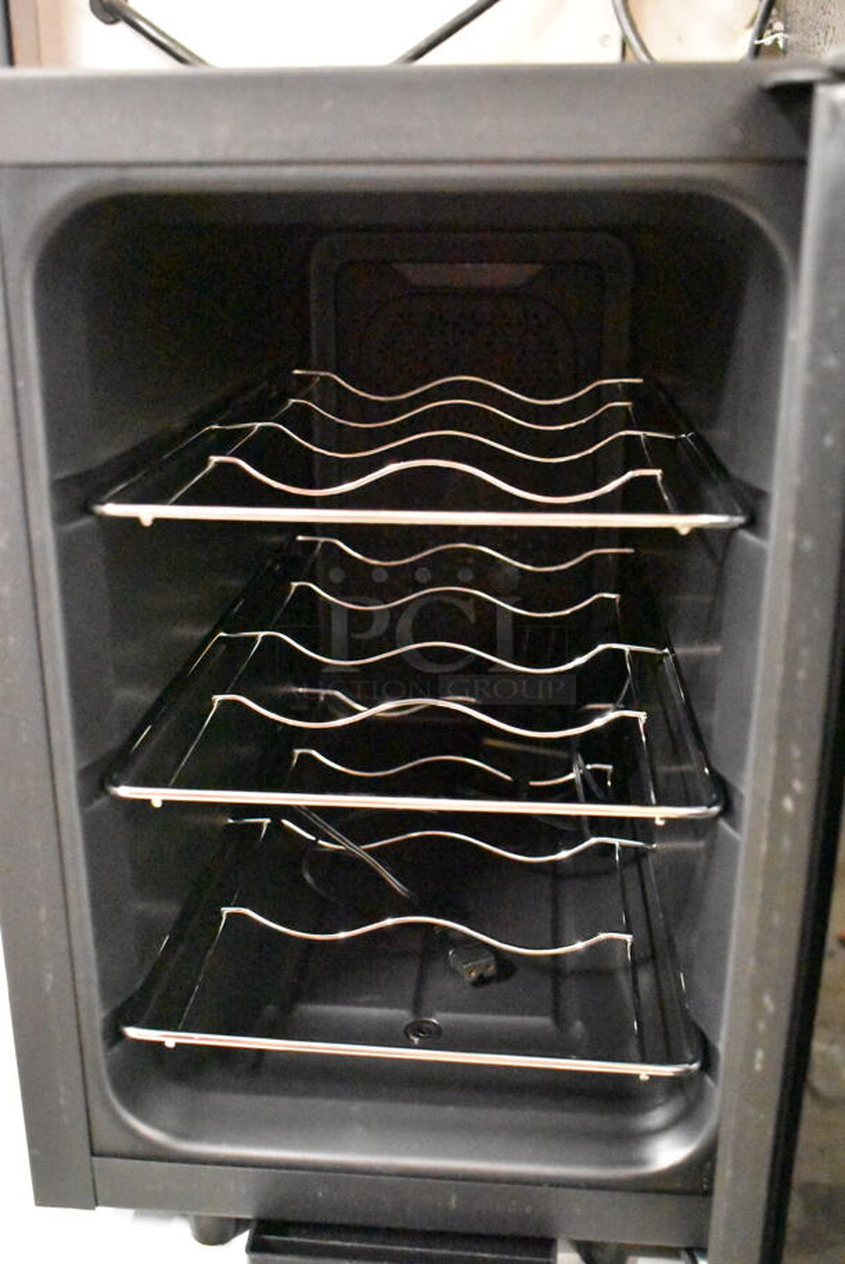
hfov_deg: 36.9
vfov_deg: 53.1
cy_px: 632
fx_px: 1265
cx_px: 422
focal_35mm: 36
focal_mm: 24
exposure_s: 1/30
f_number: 3.8
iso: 25600
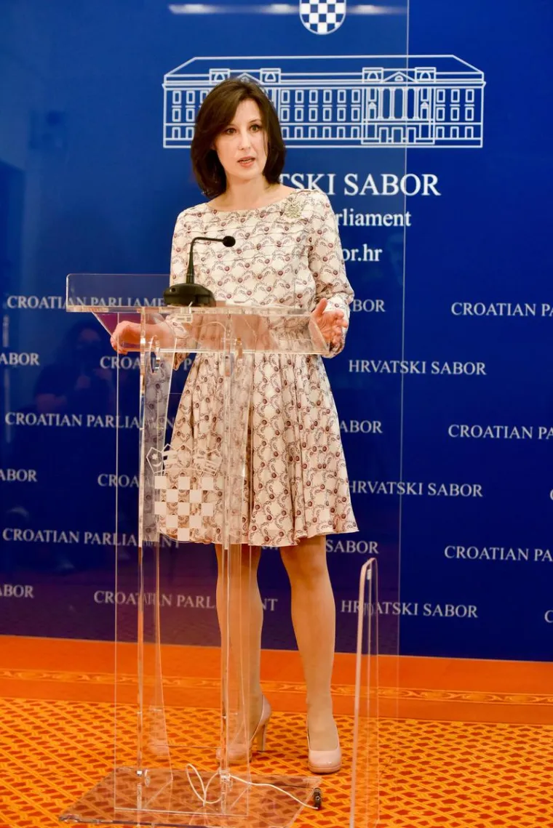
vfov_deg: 23.6
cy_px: 414
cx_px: 276
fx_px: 1980
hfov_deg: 15.9
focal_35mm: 86
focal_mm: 86
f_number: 4
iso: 1600
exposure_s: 1/160
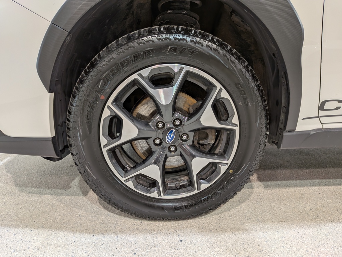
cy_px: 128
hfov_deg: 71.6
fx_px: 237
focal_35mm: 24
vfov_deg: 56.8
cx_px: 171
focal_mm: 4.53
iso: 29
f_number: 1.7
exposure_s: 1/169
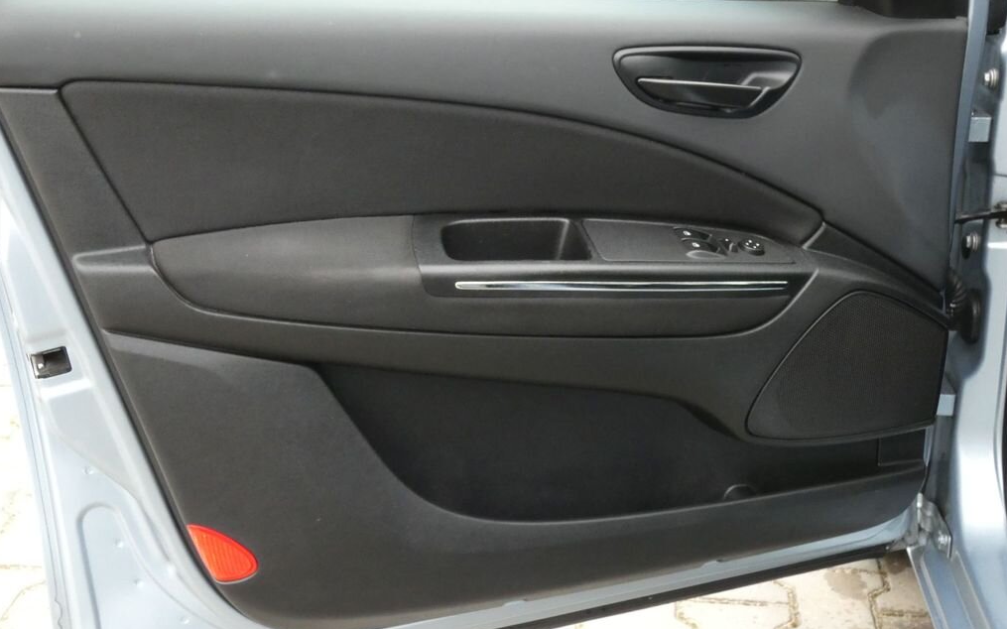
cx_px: 502
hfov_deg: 43.5
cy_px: 268
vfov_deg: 27.9
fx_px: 1262
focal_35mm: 46
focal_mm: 7.8
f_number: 5
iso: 640
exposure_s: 1/80
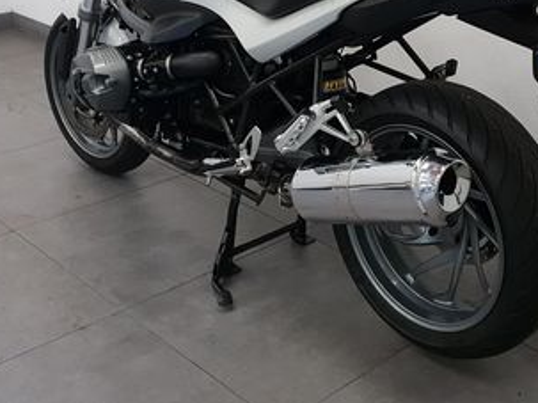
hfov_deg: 34.7
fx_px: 854
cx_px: 346
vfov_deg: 25.5
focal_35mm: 55
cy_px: 18
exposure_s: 1/50
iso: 250
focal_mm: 4.3
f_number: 1.5
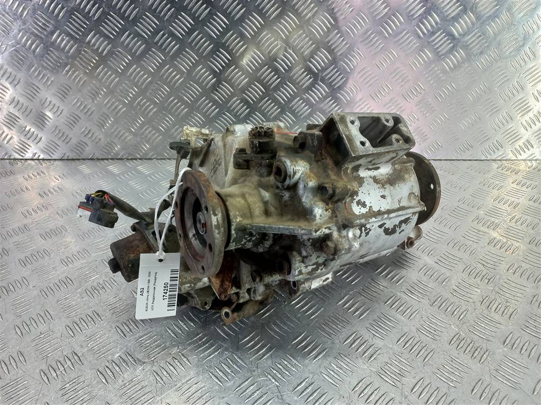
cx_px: 270
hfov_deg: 69.4
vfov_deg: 54.9
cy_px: 202
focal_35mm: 25
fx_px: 391
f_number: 1.8
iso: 80
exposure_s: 1/50
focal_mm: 4.6
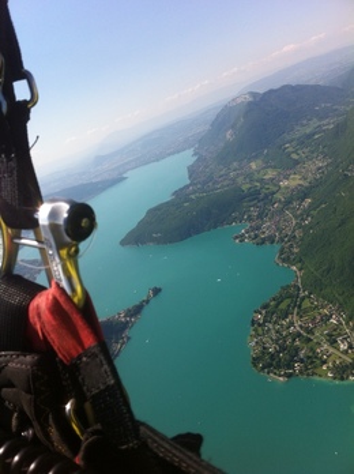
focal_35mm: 35
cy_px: 237
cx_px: 177
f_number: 2.8
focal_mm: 3.85
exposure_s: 1/1508
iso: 80
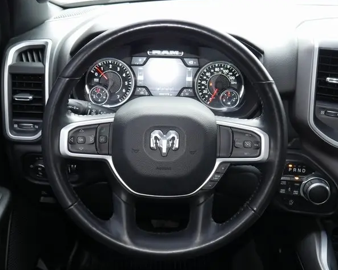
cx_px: 164
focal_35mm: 38
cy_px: 135
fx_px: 380
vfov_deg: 39.2
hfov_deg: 47.9
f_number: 5.2
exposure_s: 1/15
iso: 500
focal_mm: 18
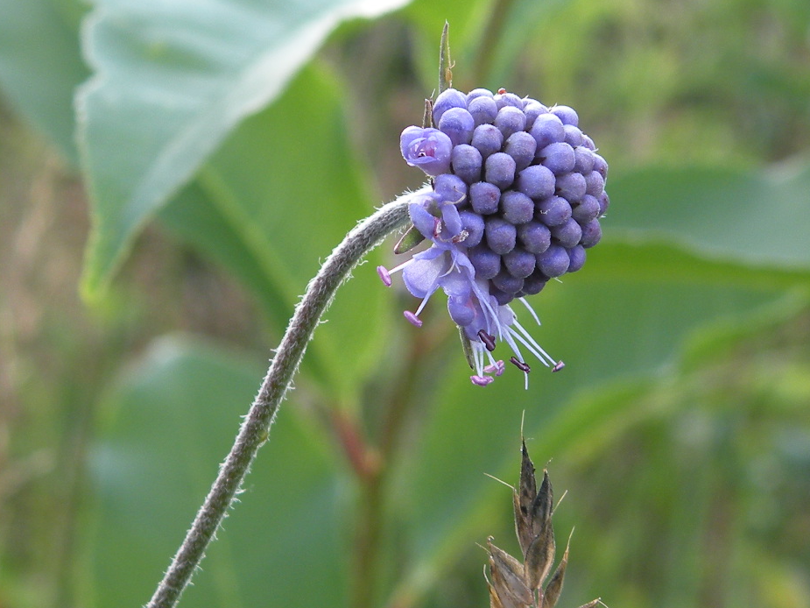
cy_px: 208
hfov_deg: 15.9
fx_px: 2902
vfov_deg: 11.9
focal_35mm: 124
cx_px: 495
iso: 64
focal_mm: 9.8
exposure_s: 1/83.6
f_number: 3.5
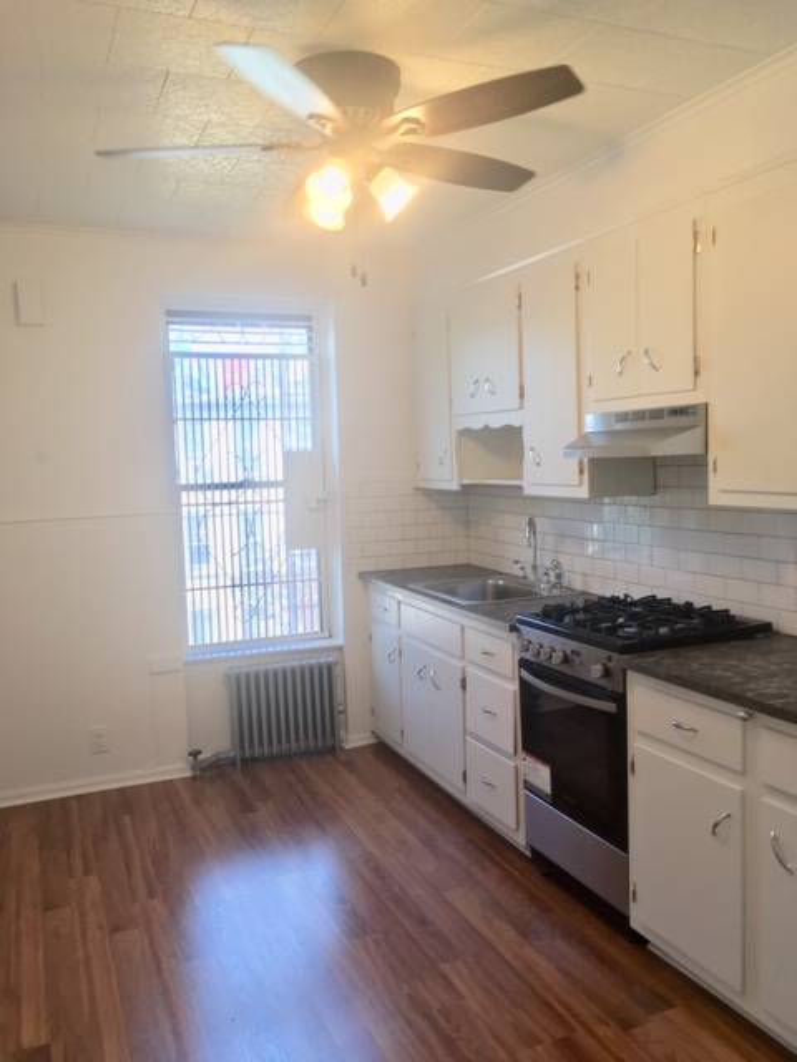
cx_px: 398
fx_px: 890
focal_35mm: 29
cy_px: 531
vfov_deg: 61.7
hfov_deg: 48.2
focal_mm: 4.15
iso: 25
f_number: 2.2
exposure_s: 1/60
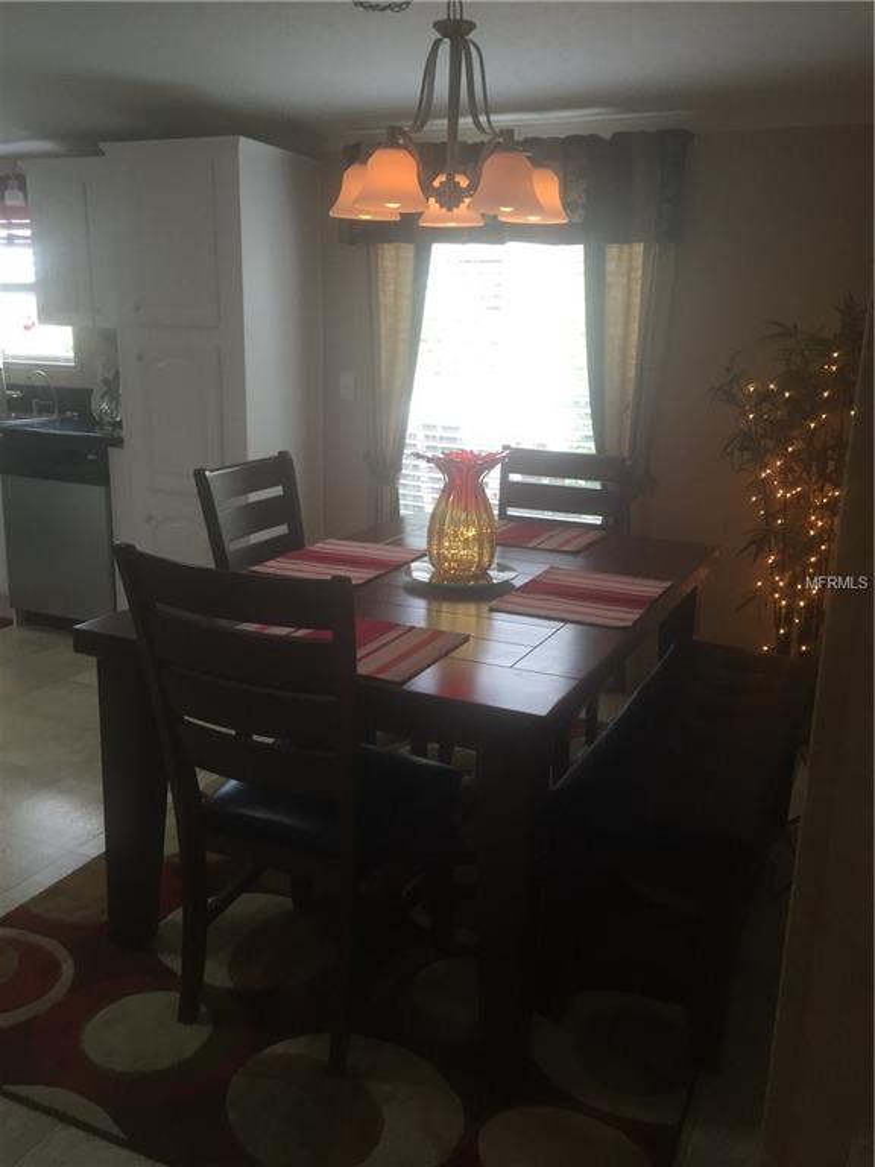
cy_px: 584
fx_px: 977
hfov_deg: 48.2
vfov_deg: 61.7
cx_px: 438
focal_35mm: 29
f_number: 2.2
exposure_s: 1/30
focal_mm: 4.15
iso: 40
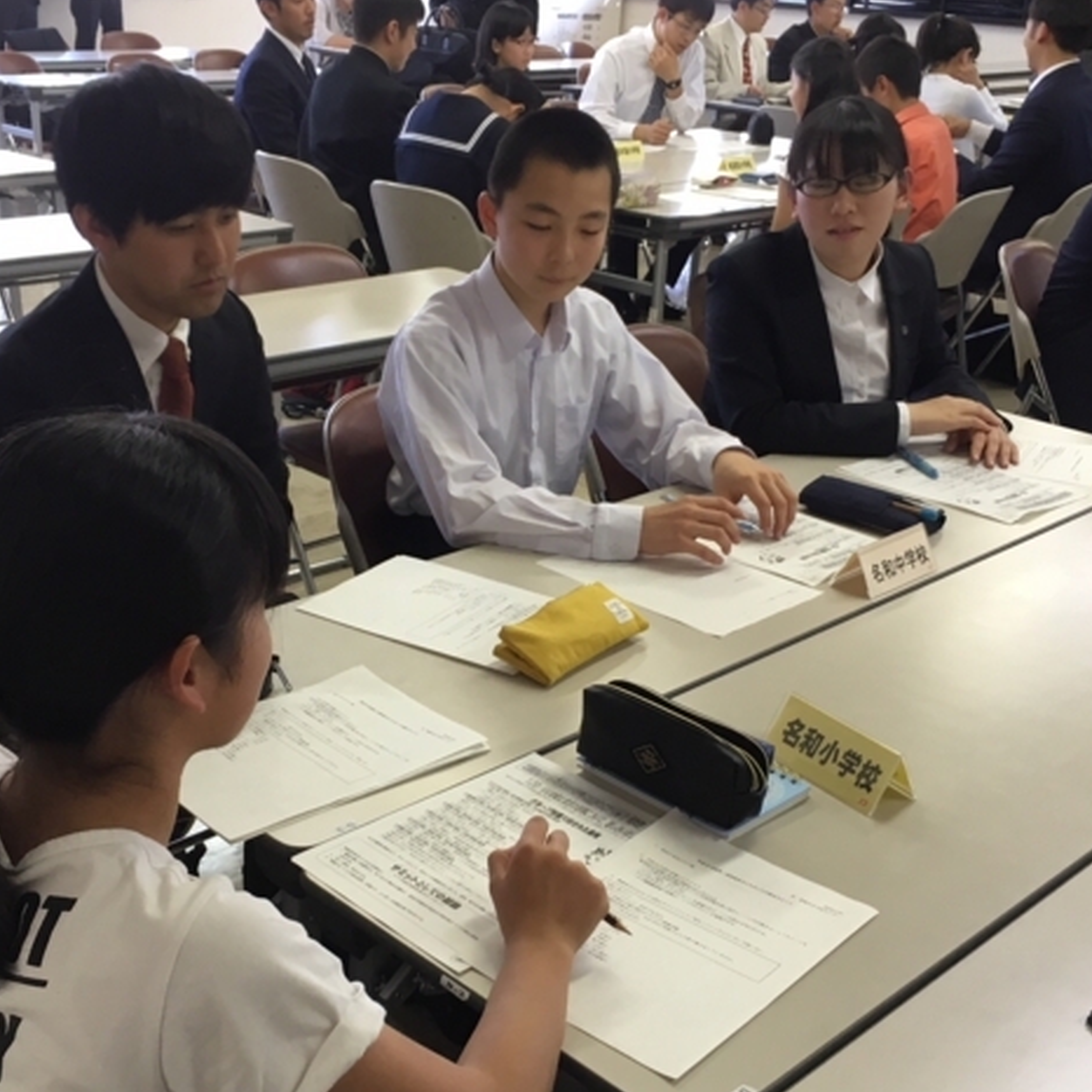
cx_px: 494
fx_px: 1570
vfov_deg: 38.3
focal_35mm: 44
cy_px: 609
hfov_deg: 38.3
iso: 64
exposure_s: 1/30
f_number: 2.2
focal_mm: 4.15
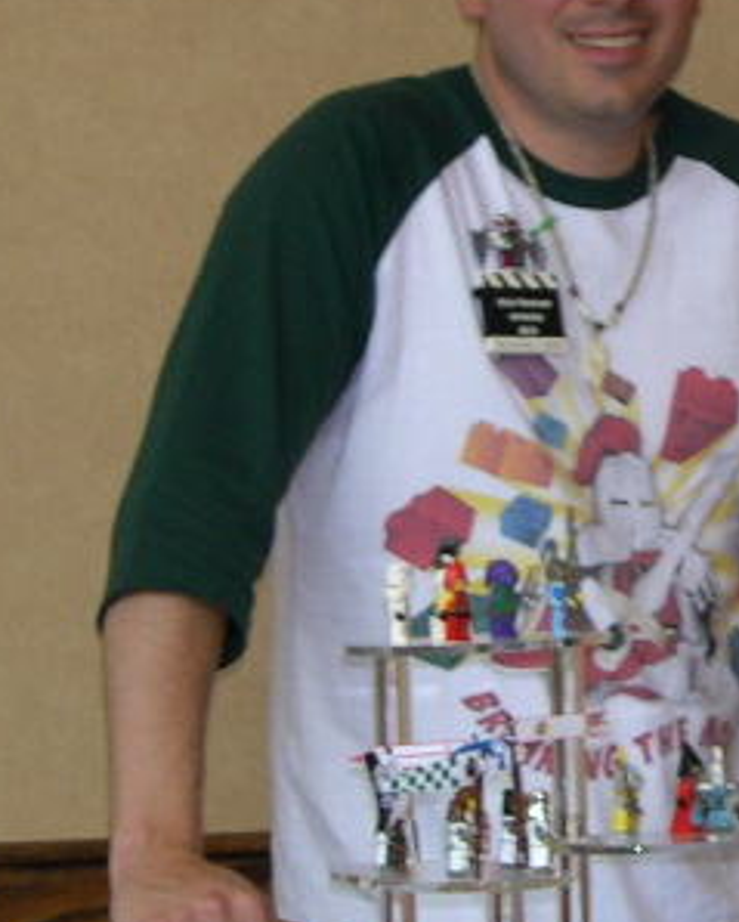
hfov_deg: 8.0
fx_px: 5214
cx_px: 1048
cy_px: 399
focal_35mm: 191
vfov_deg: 10.1
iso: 101
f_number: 3.4
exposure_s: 1/30
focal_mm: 12.2
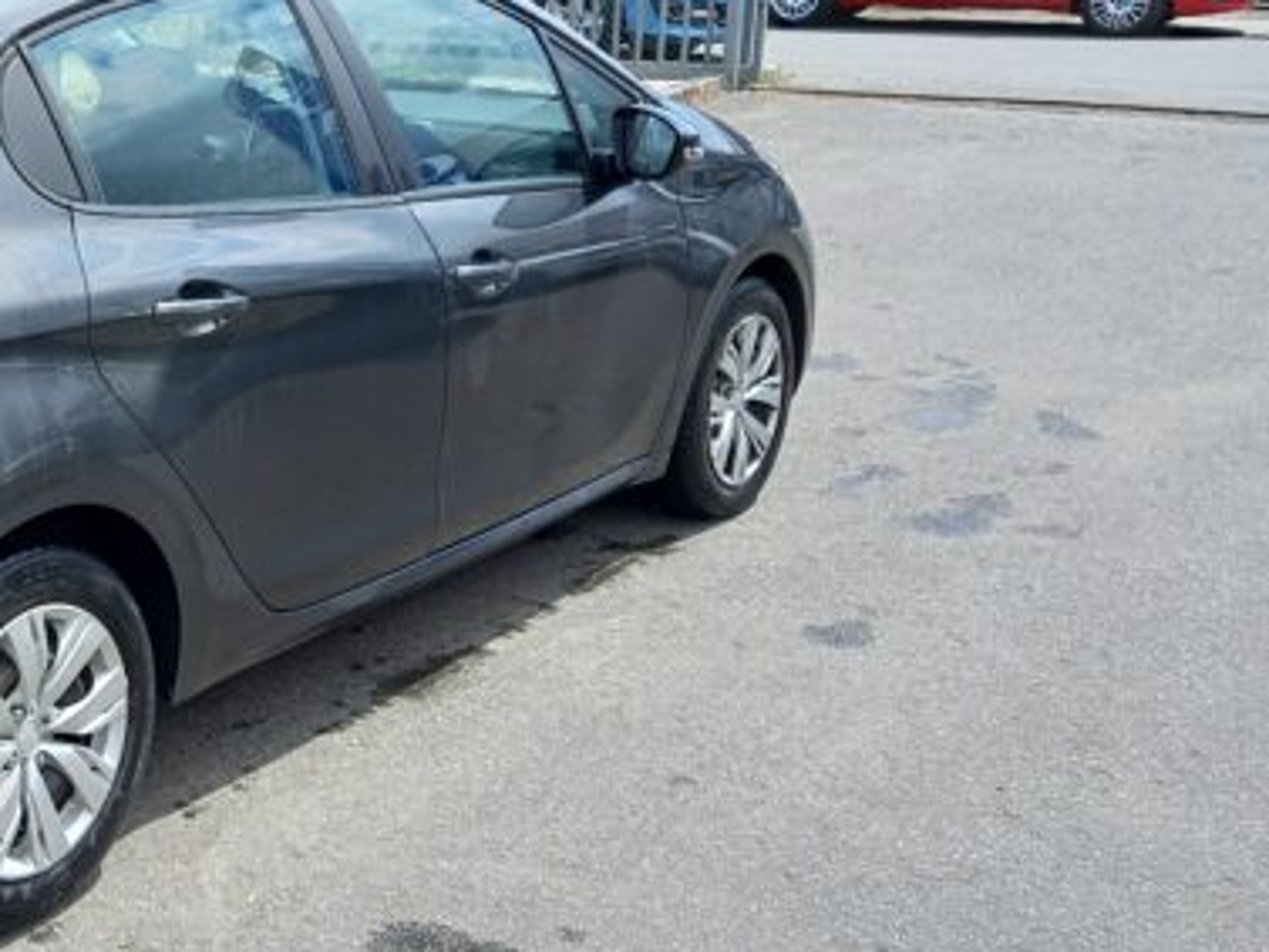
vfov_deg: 27.5
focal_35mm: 53
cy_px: 387
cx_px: 0
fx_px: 1944
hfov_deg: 33.1
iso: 25
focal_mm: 4.6
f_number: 2
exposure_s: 1/540
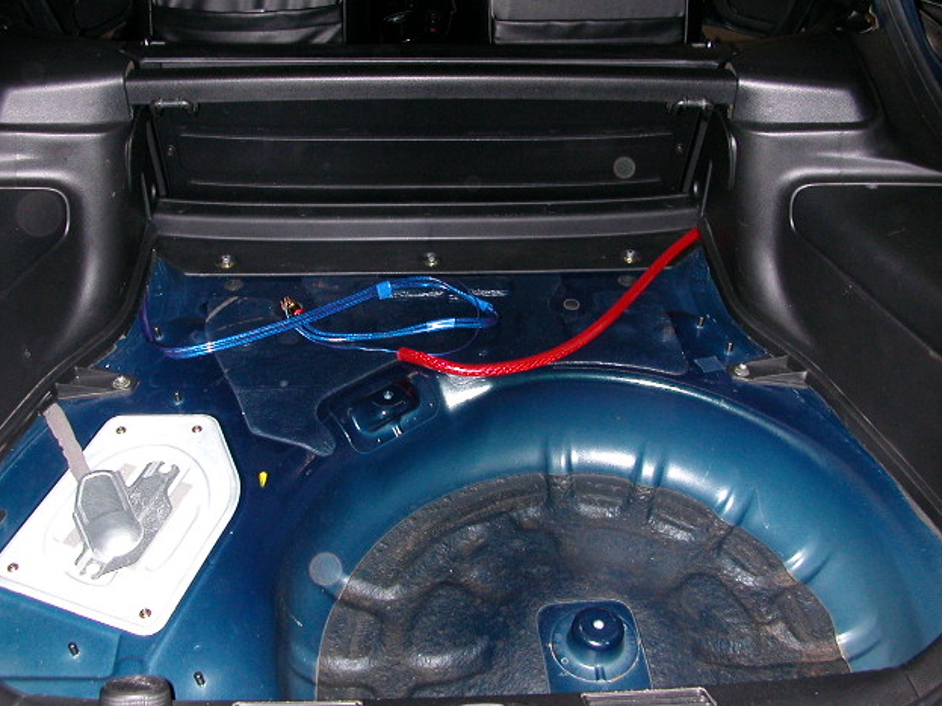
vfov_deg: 37.7
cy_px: 349
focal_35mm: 38
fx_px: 1034
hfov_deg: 49.0
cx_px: 467
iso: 200
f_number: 2.7
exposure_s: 1/59.9
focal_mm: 5.6
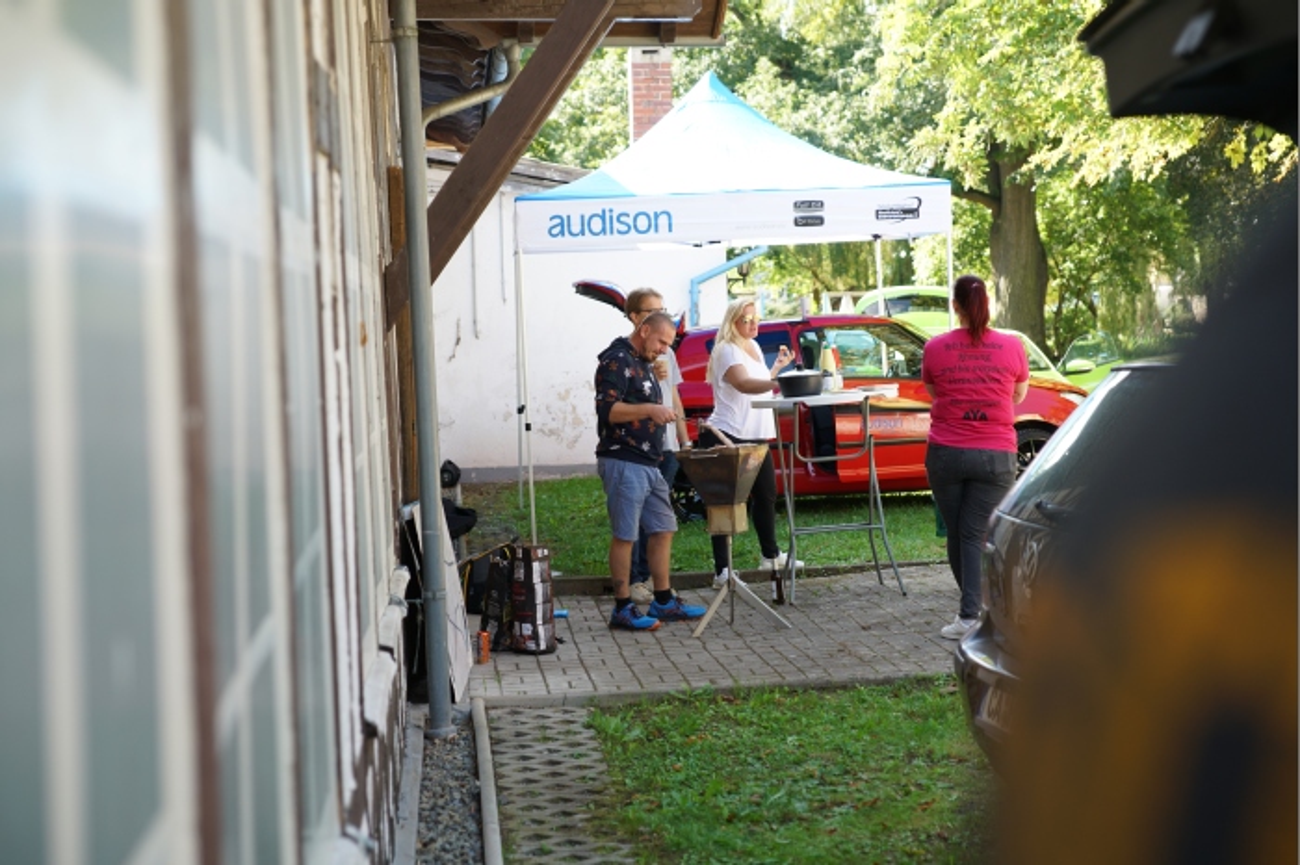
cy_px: 432
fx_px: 2166
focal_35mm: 60
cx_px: 650
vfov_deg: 22.6
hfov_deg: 33.4
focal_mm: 60
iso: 200
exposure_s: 1/125
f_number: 3.5
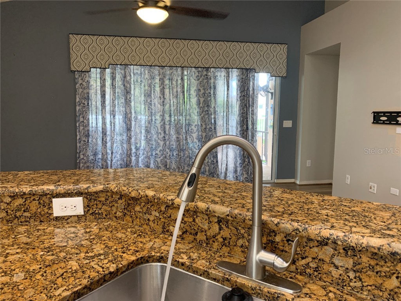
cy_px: 150
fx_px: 301
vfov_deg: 53.1
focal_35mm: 26
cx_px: 200
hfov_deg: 67.3
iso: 320
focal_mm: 4.25
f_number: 1.8
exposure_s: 1/60
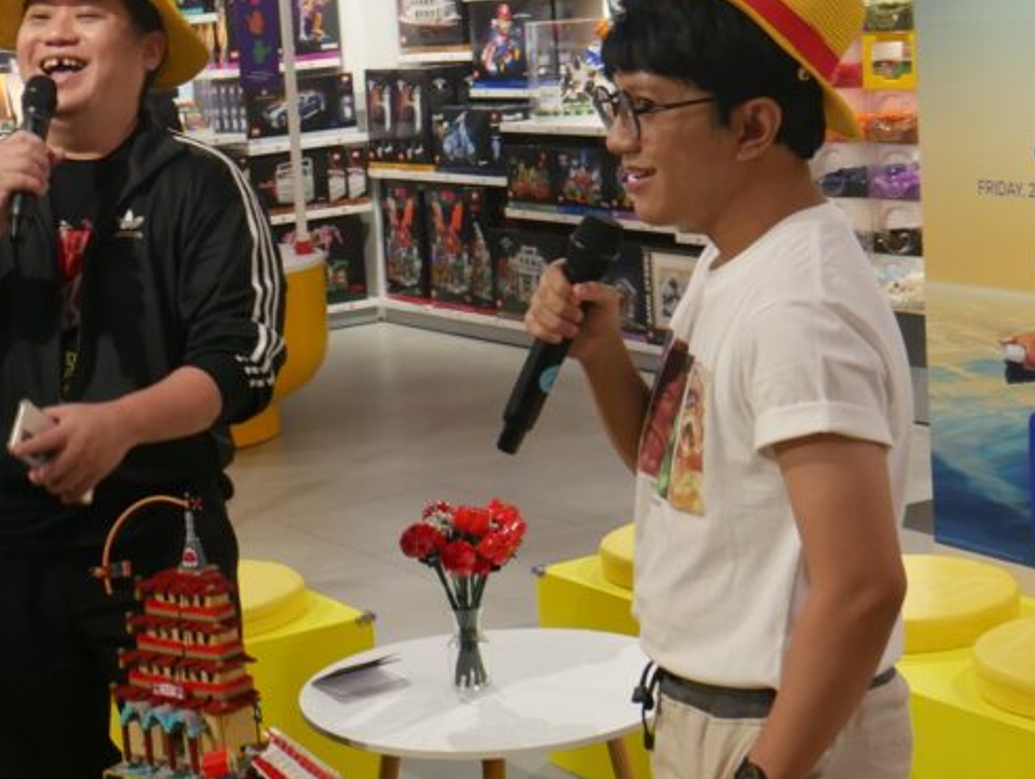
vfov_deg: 17.8
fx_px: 2485
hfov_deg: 23.4
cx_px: 304
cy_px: 350
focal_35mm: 83
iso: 640
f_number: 4.4
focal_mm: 20
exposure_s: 1/125
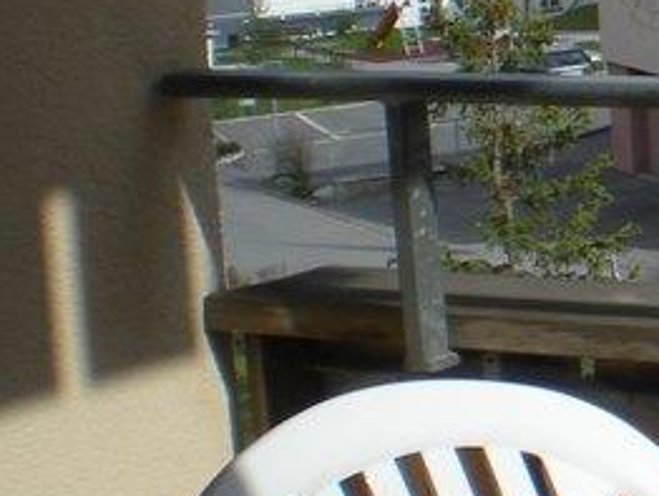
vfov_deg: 10.2
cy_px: 25
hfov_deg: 12.5
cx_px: 1175
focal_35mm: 145
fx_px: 2763
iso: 64
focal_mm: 6.3
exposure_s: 1/363
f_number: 4.6
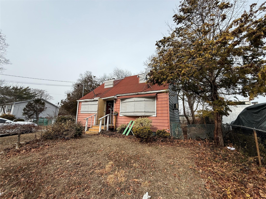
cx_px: 133
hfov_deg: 102.1
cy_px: 100
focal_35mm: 14
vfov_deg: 85.7
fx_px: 108
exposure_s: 1/1497
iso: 50
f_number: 2.2
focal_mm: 2.22
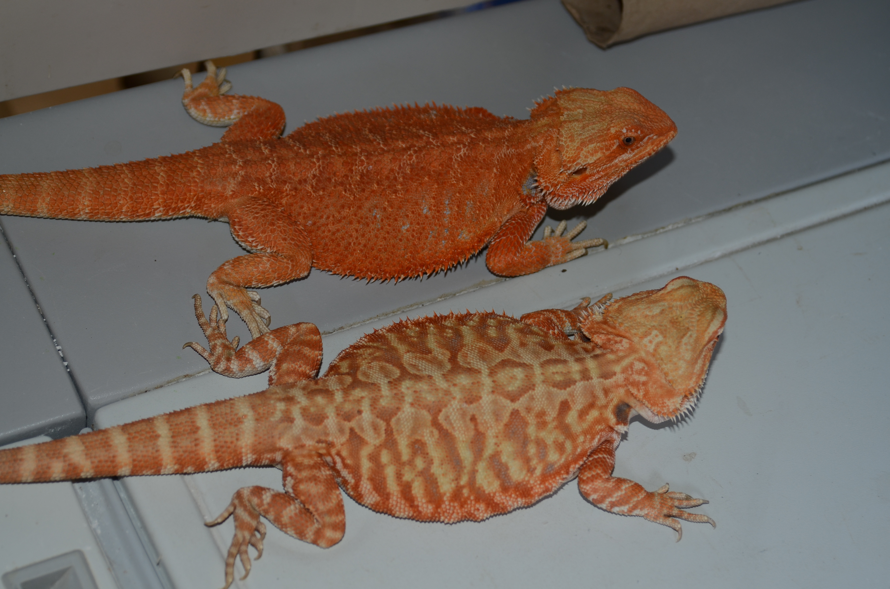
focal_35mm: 66
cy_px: 294
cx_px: 445
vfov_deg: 20.5
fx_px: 1628
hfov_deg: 30.6
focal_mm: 44
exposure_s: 1/60
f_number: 4
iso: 160
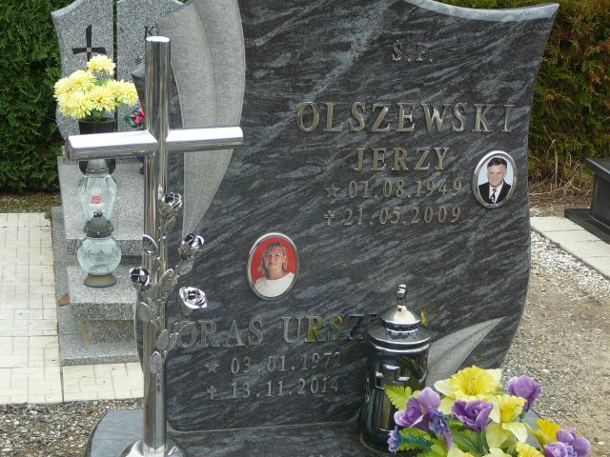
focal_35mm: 59
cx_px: 305
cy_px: 228
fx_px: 1040
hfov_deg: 32.7
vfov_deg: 24.8
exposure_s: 1/60
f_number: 3.5
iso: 80
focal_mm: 8.7
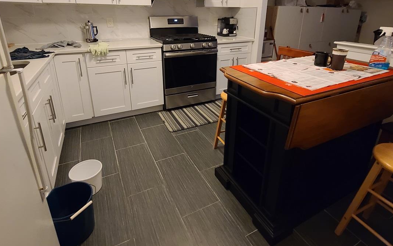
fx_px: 193
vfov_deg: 63.0
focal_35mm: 18
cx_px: 199
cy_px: 78
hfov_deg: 91.1
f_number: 2.2
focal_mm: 2.2
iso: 640
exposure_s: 1/24
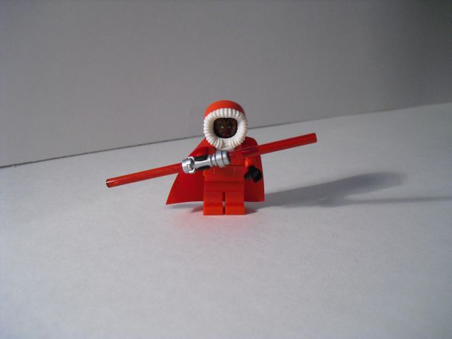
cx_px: 226
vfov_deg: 39.7
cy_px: 170
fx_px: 470
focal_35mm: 36
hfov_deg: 51.4
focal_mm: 6.3
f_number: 3.1
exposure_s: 1/80
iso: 400
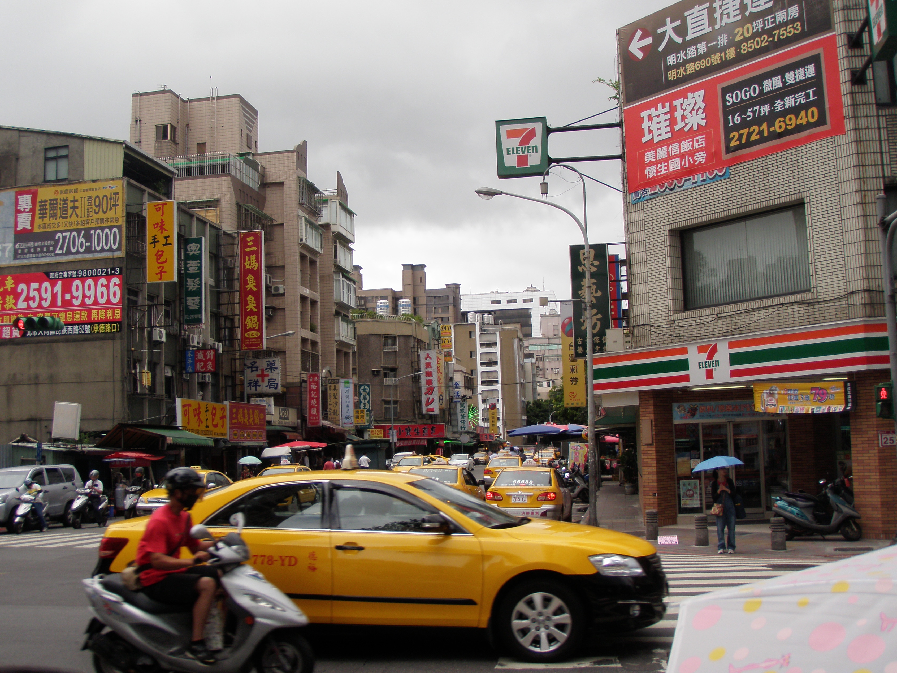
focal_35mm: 41
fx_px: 1062
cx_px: 439
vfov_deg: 35.1
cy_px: 341
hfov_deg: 45.8
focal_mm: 6.7
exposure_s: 1/500
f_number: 3.5
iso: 80
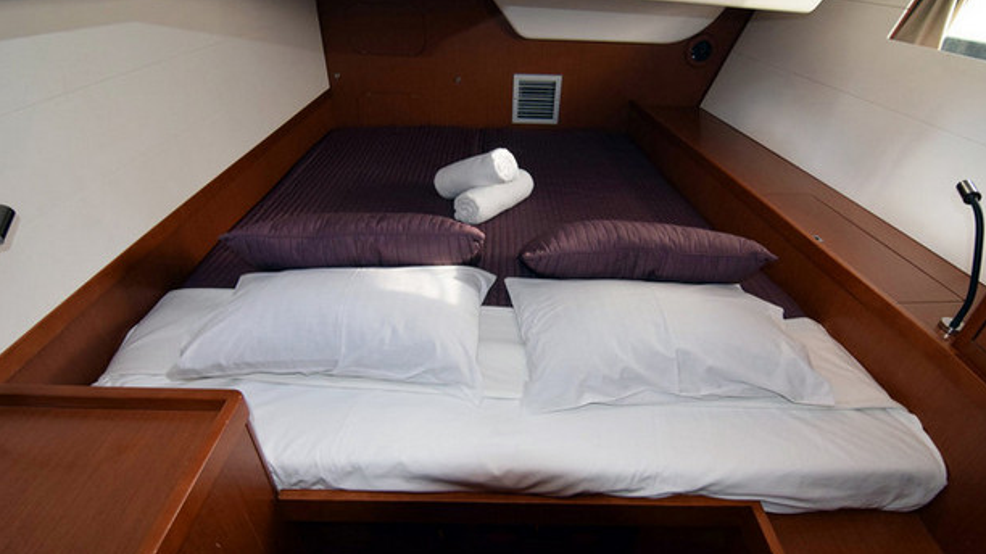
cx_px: 496
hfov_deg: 94.2
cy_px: 291
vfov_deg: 62.3
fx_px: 458
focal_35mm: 18
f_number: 5.6
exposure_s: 1/100
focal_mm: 11
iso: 1600
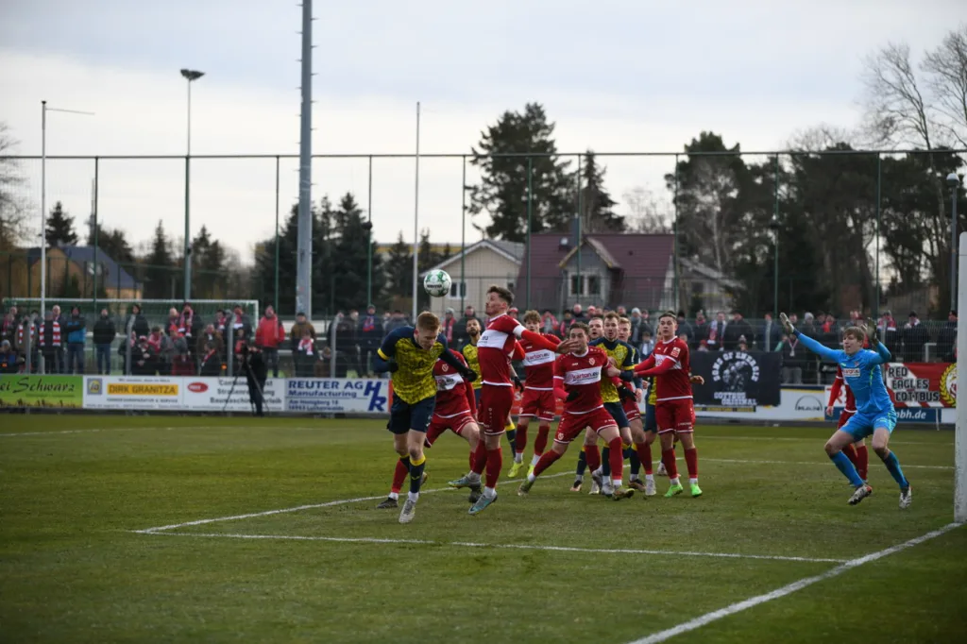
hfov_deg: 18.3
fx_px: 3007
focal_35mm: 112
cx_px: 484
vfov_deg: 12.2
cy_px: 322
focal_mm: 112
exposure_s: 1/2500
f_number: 2.8
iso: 400
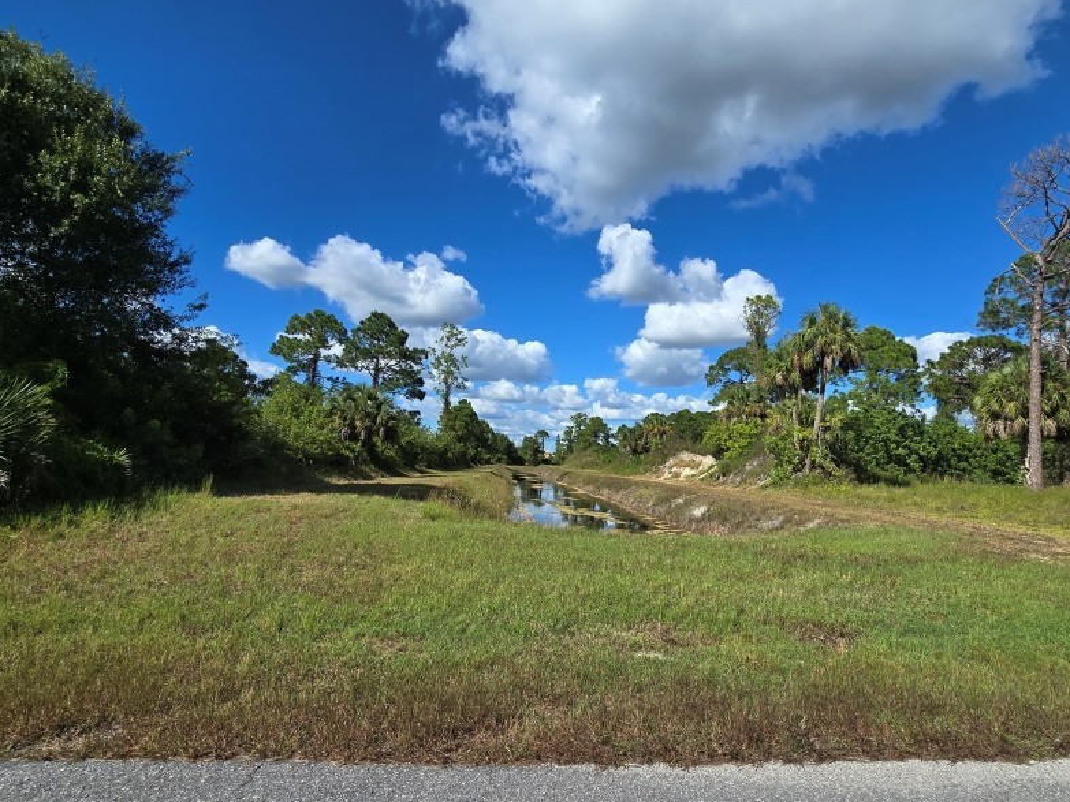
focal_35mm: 17
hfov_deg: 90.9
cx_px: 567
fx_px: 525
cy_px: 400
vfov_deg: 74.7
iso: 50
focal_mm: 2.2
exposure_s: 1/3255
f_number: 2.2
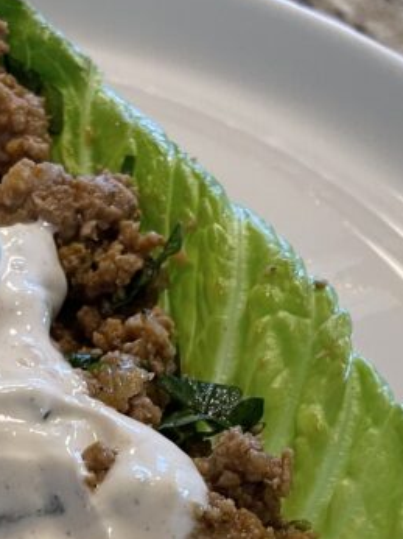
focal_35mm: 77
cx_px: 40
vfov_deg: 23.4
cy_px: 632
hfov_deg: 18.8
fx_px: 1197
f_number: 1.6
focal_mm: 4.2
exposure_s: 1/60
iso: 125
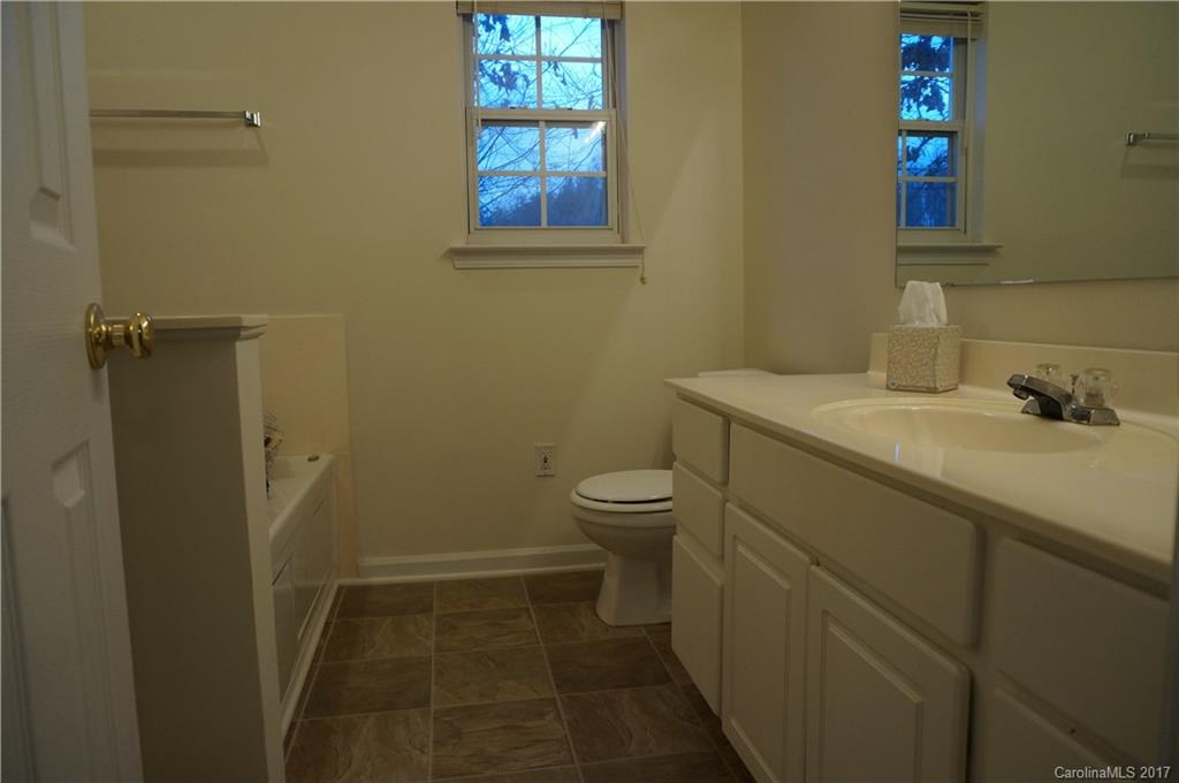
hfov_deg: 73.8
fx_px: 785
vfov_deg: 53.0
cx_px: 590
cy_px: 392
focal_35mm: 24
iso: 800
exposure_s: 1/160
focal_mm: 16
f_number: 4
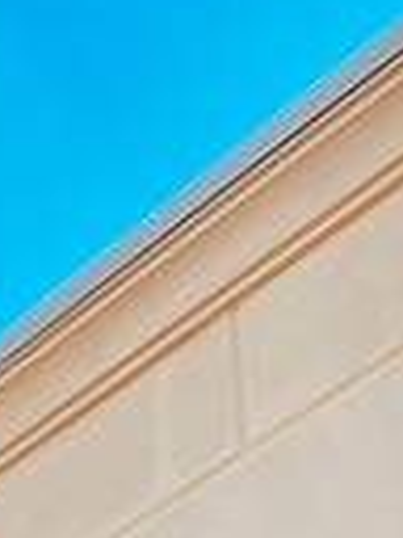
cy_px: 1253
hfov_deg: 9.2
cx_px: -542
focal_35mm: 146
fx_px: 2266
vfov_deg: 11.4
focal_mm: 5.1
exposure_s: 1/1309
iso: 32
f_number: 1.6
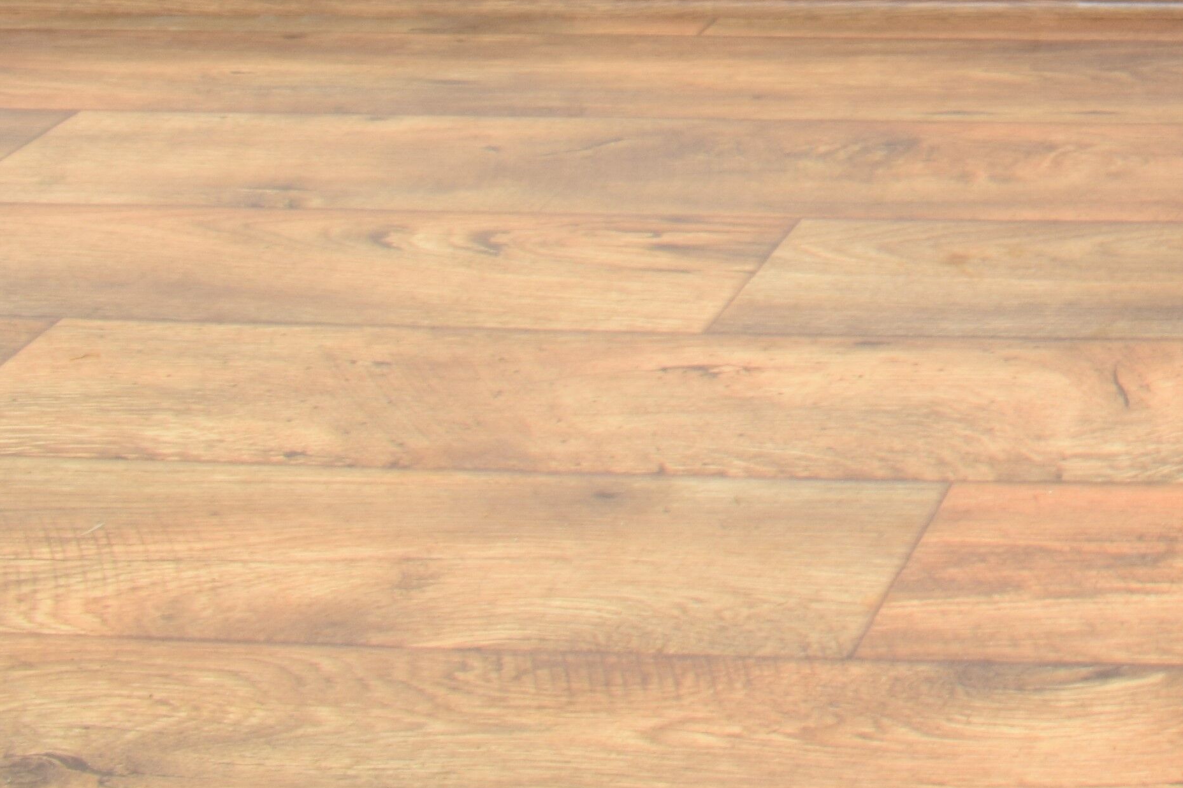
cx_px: 1738
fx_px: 3187
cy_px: -412
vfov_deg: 13.3
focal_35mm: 97
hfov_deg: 18.7
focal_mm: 20
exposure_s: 5
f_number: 22
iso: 100
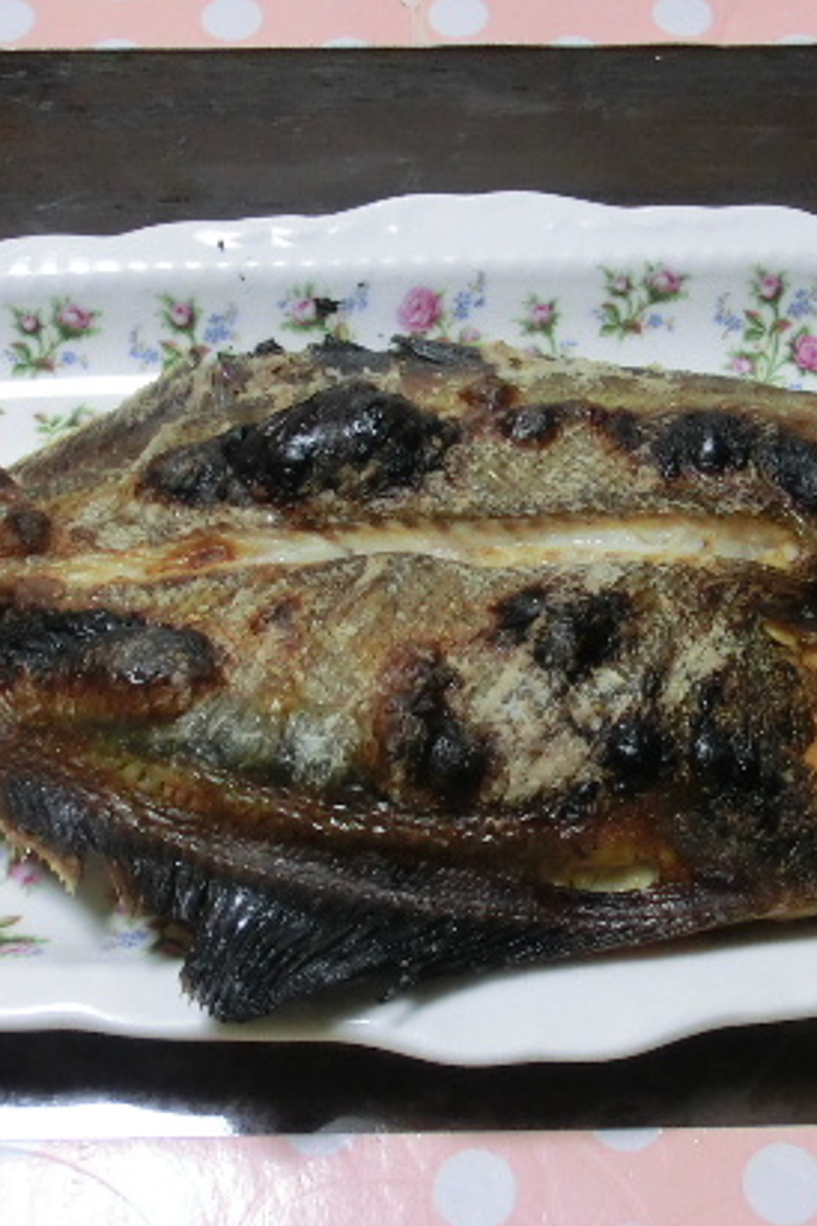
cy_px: 659
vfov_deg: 29.6
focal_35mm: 68
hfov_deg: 20.0
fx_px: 2315
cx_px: 492
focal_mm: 7.38
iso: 800
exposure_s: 1/60
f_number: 4
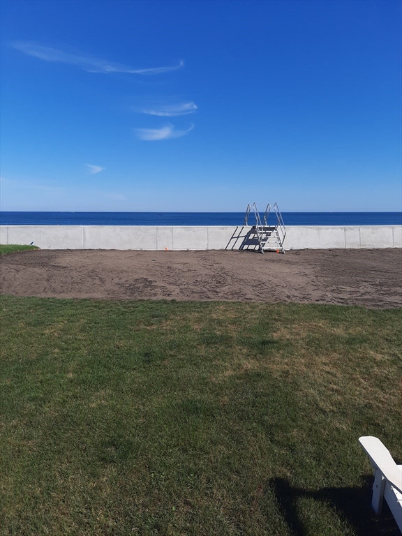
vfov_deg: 69.4
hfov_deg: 54.9
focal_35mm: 25
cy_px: 268
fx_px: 387
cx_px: 201
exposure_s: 1/1019
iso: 32
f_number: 2
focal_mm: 4.6
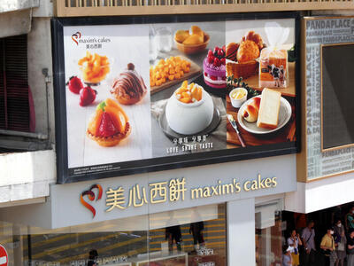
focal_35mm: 106
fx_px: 1084
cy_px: 133
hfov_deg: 18.5
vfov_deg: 14.0
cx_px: 177
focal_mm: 19
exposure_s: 1/320
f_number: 5.1
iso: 80
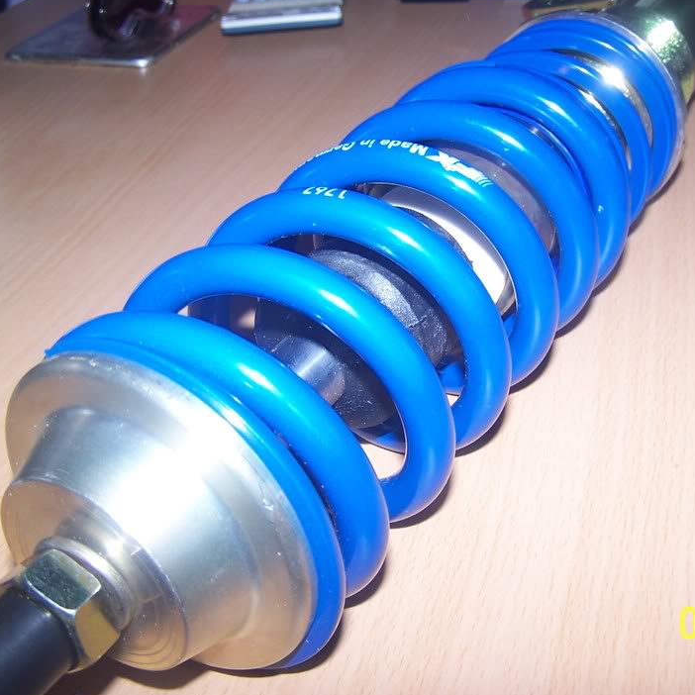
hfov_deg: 34.5
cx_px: 440
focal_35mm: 49
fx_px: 1113
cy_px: 338
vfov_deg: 34.7
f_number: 2.8
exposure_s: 1/60
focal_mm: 6.3
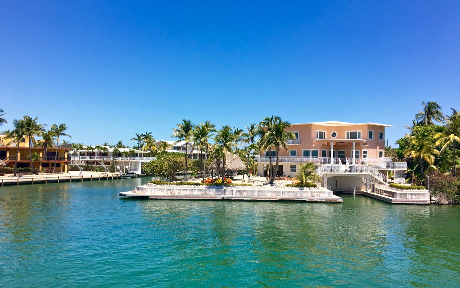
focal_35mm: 31
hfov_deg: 61.2
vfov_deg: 40.6
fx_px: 389
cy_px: 150
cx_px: 230
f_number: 2.2
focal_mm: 4.15
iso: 25
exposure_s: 1/1832
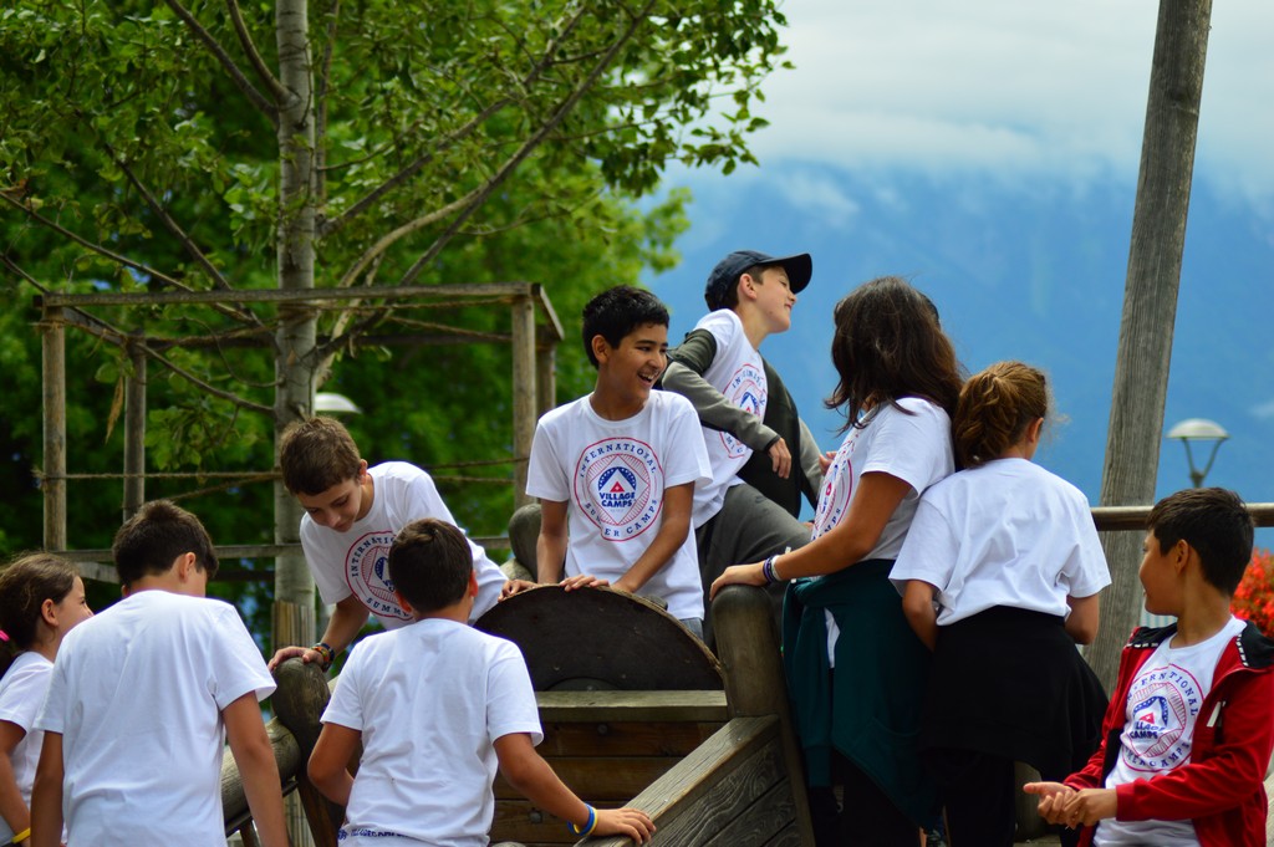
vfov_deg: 10.7
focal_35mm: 128
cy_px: 424
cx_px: 637
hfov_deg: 16.1
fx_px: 4508
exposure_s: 1/1250
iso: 200
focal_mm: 85
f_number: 4
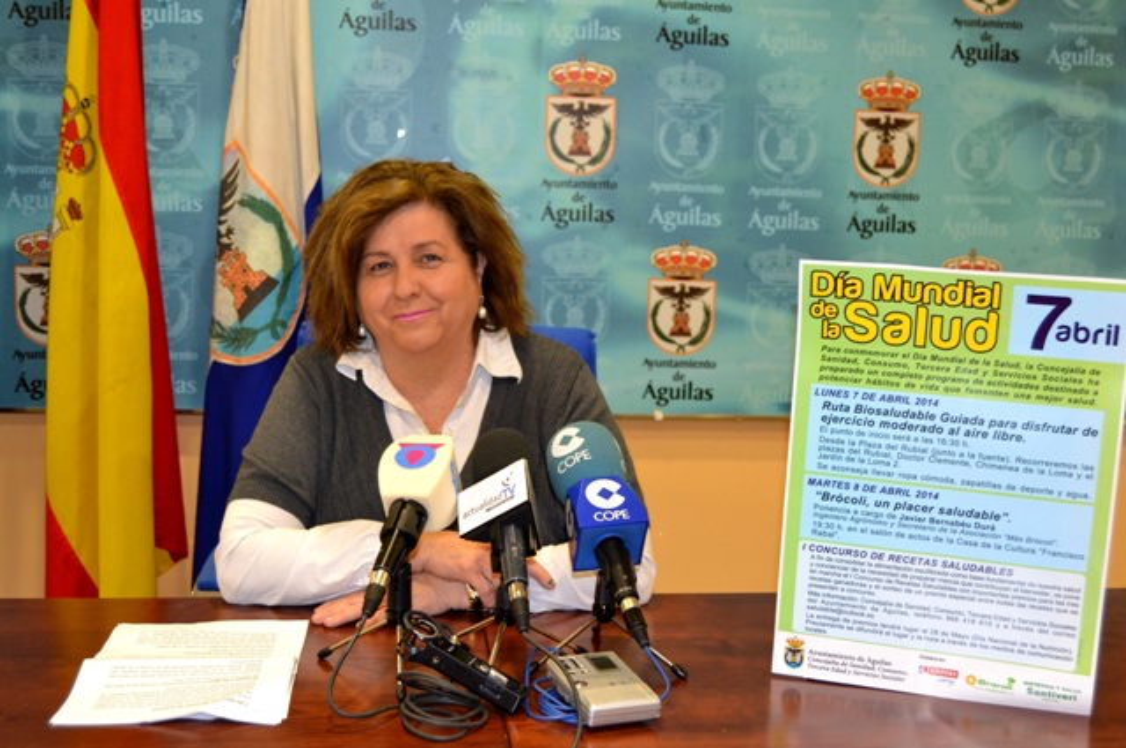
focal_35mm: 42
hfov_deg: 46.5
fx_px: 1312
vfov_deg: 31.8
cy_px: 374
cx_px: 563
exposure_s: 1/60
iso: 1600
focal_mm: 28
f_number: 4
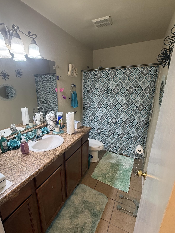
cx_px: 72
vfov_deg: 87.5
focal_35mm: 18
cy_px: 128
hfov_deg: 71.0
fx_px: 121
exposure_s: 1/60
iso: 200
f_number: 2.2
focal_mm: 2.22
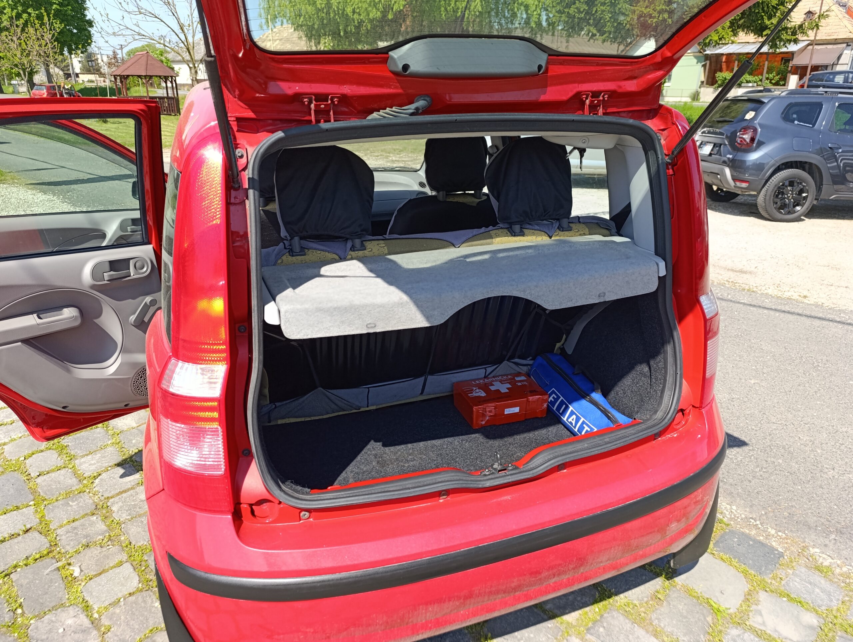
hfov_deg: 73.8
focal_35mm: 23
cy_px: 321
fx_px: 568
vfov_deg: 59.0
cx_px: 426
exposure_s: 1/276
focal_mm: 6.14
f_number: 1.6
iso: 50
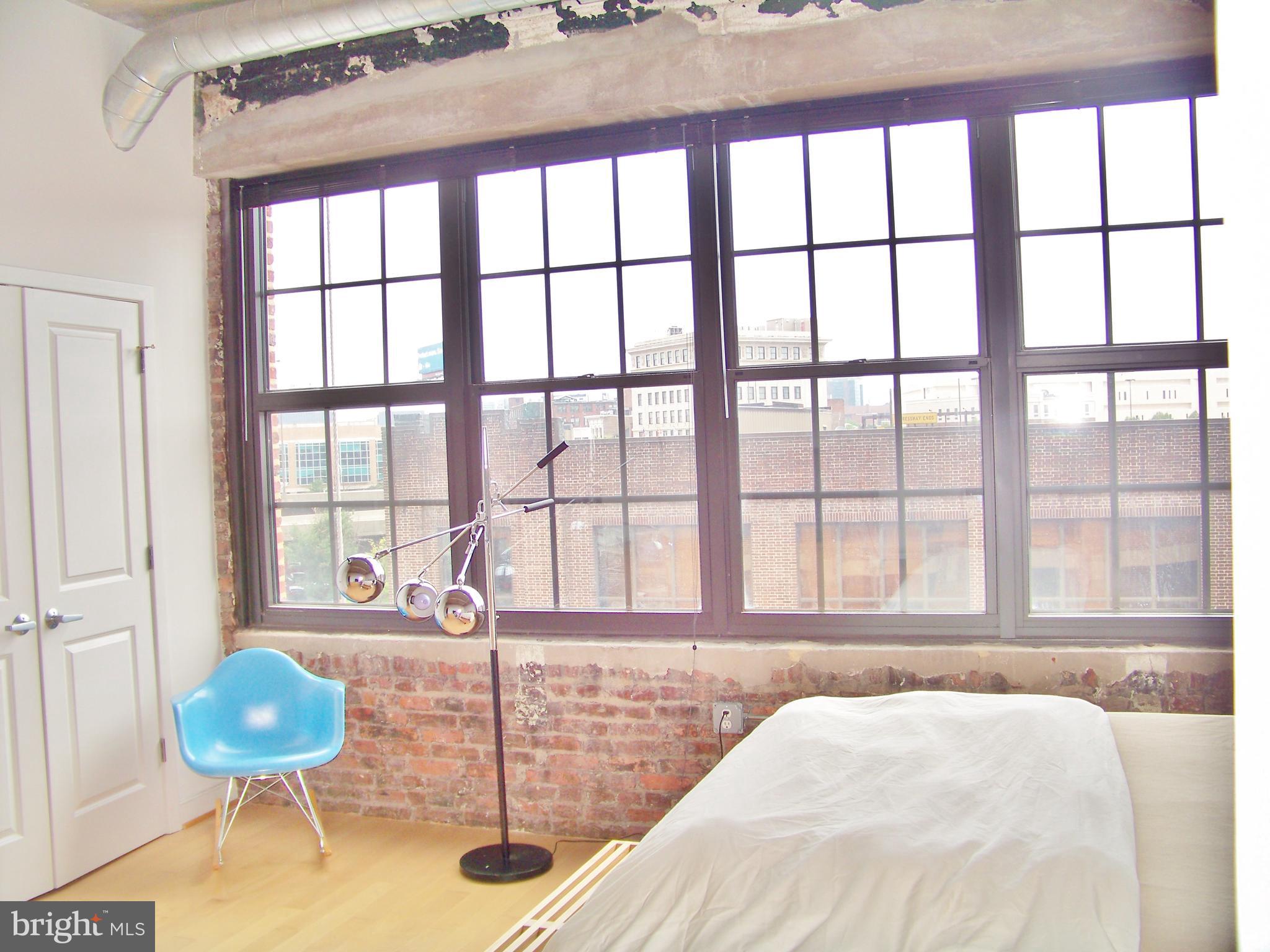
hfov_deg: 55.4
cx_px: 635
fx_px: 1211
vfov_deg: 42.9
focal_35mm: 33
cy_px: 476
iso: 64
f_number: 2.8
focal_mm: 5.85
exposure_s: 1/160
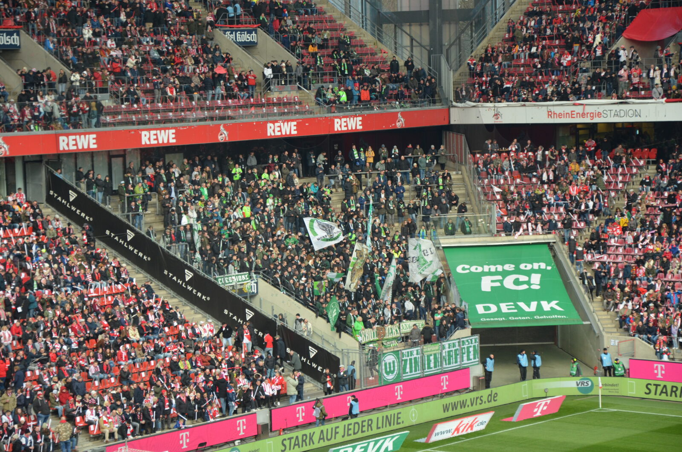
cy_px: 226
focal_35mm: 128
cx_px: 341
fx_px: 2411
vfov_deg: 10.7
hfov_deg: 16.1
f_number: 5.6
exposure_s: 1/250
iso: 640
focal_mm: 85
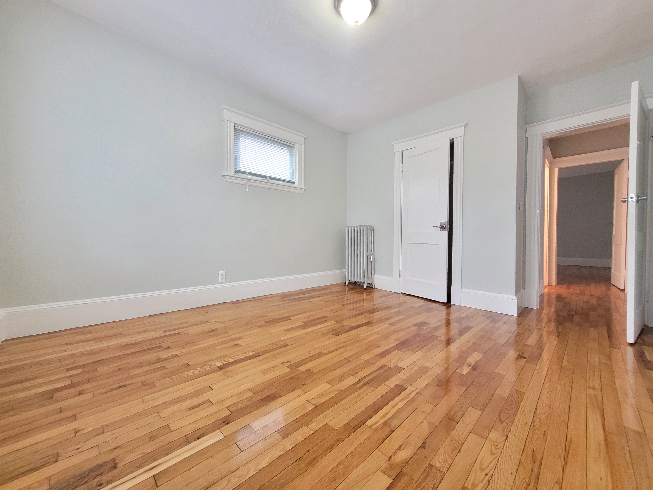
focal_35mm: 13
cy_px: 245
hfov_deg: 106.2
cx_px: 326
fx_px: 245
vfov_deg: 89.9
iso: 500
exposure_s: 1/30
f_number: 2.2
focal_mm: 1.74
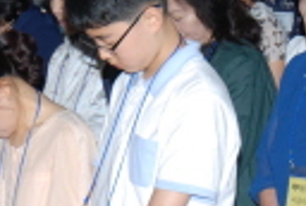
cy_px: 57
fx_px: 2377
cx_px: 170
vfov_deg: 5.0
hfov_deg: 7.4
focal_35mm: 279
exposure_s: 1/60
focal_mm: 34
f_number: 4.5
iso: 200
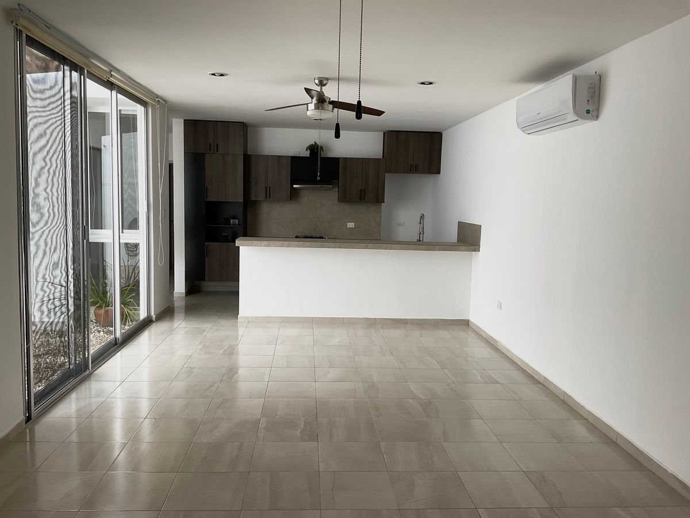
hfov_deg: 61.7
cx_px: 345
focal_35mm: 29
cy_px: 259
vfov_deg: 48.2
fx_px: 578
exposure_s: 1/120
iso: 32
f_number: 1.8
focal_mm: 3
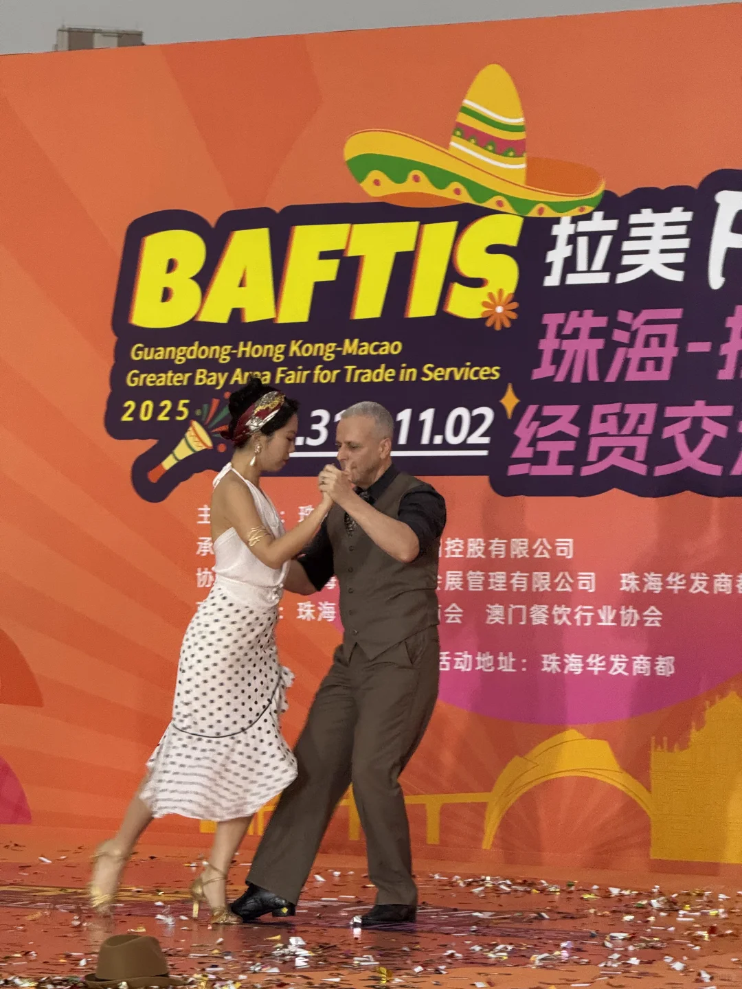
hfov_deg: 12.3
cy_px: 494
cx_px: 371
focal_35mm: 120
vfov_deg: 16.4
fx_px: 3430
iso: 640
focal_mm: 15.66
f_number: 2.8
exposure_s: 1/41
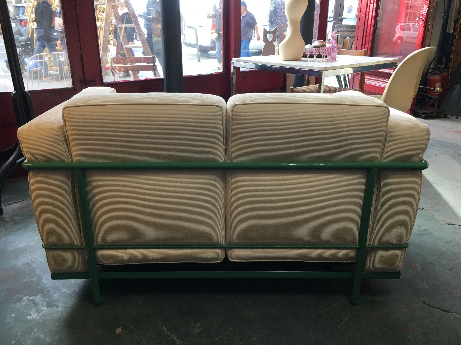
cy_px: 172
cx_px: 230
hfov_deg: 61.7
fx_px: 386
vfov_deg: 48.2
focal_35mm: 29
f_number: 2.2
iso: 25
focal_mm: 4.15
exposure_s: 1/33
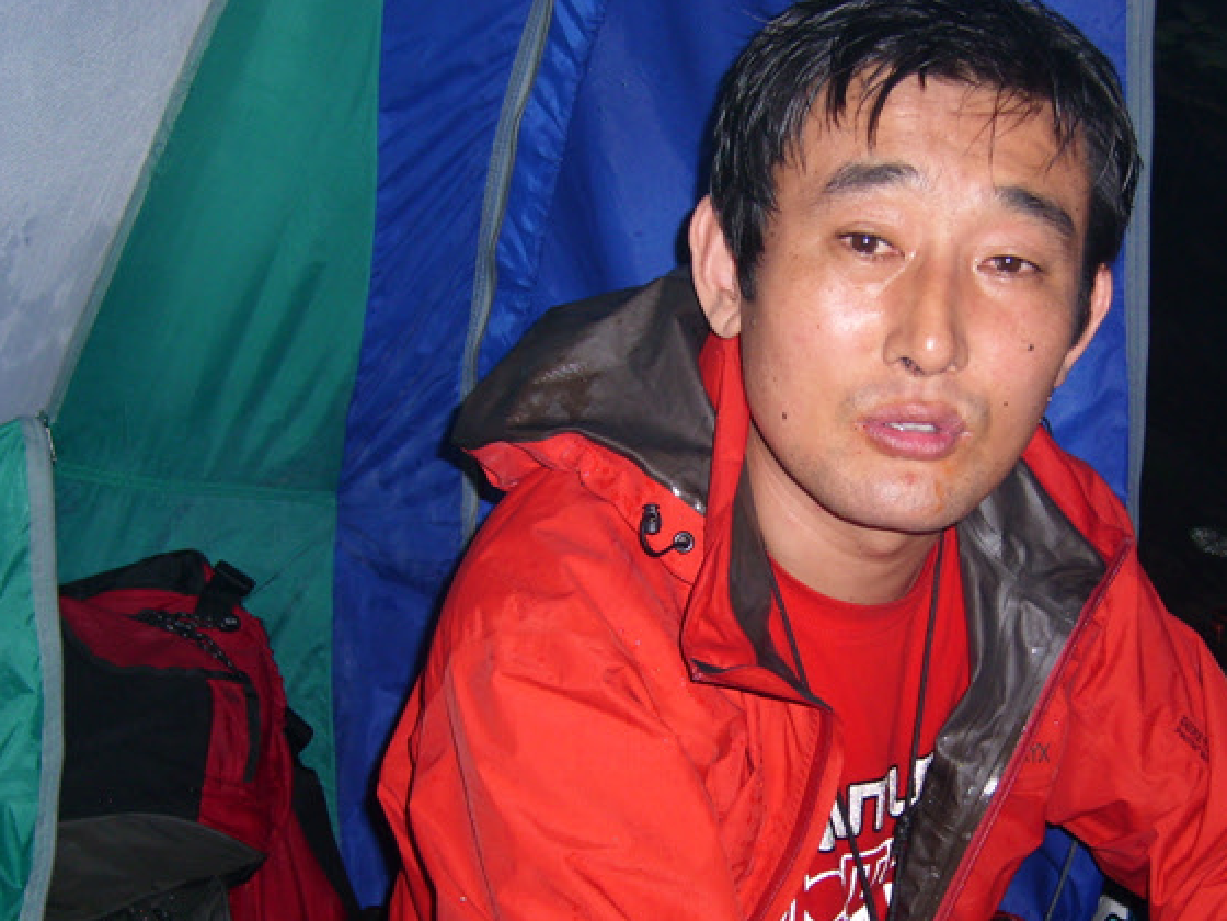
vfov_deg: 28.9
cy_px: 621
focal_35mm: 50
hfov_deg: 37.7
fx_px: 1772
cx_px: 835
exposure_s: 1/30
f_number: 2.8
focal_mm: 5.8
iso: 50
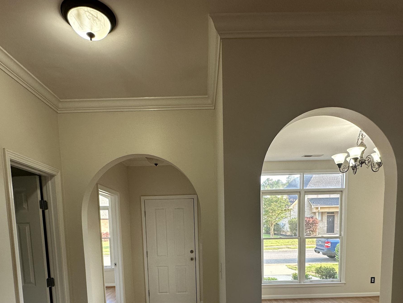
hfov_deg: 71.6
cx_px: 207
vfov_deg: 52.1
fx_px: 279
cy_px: 254
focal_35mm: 24
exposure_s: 1/120
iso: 100
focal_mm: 2.22
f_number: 2.2
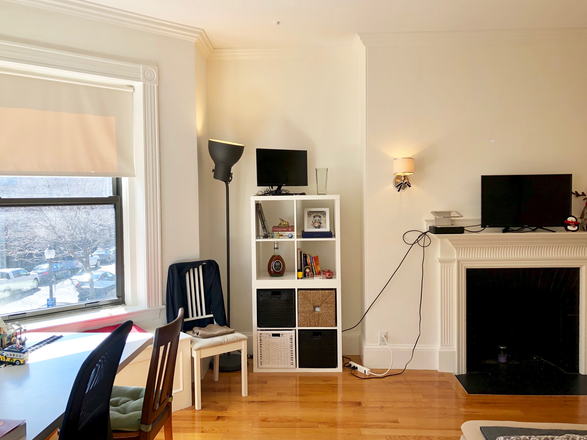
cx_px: 290
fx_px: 492
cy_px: 218
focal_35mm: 29
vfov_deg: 48.2
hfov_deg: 61.7
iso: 32
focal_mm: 3.99
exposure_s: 1/120
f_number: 1.8
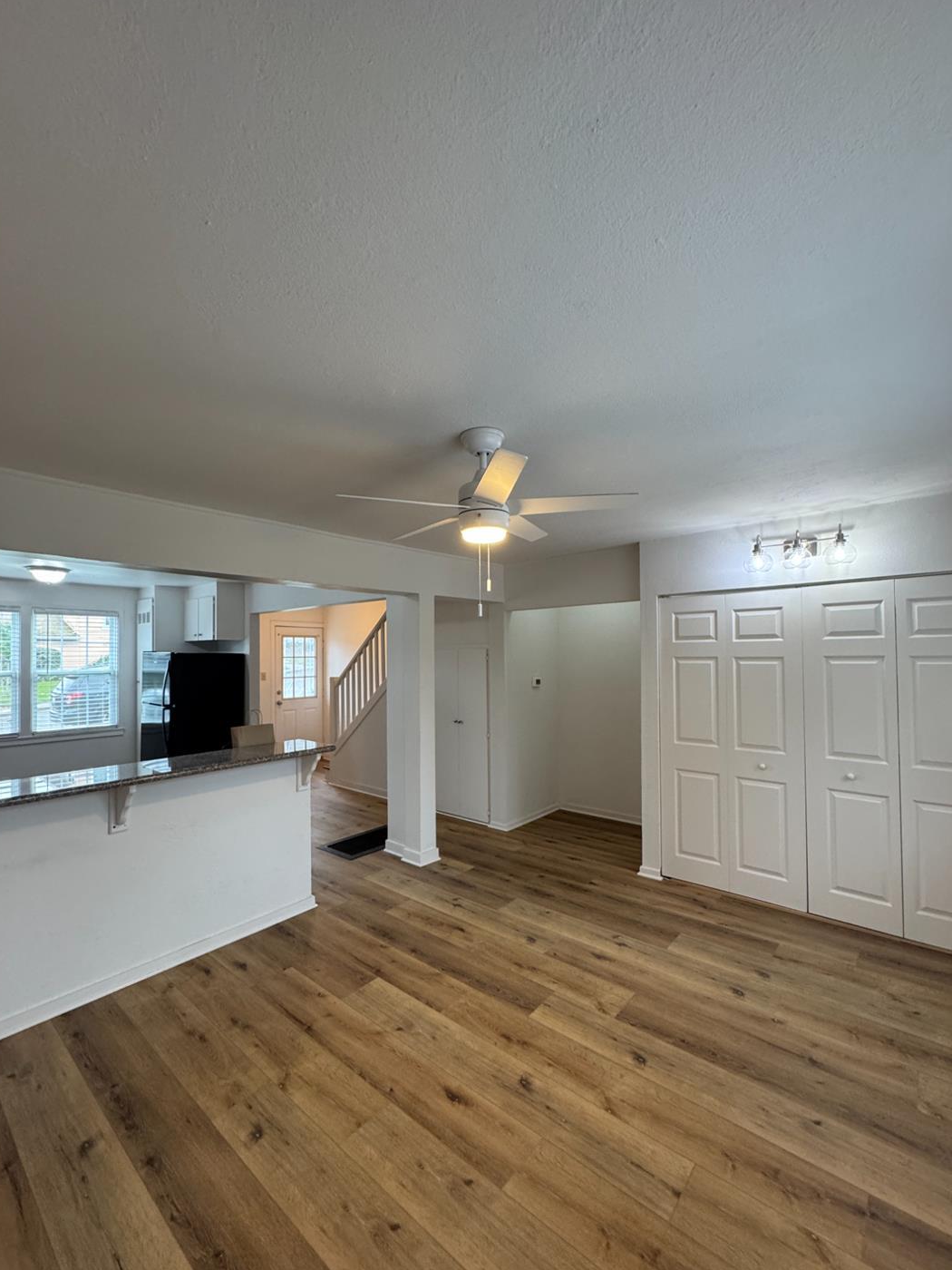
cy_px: 646
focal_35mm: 15
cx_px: 468
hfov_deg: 81.7
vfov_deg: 98.2
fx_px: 550
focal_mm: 2.22
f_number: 2.2
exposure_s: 1/120
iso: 250
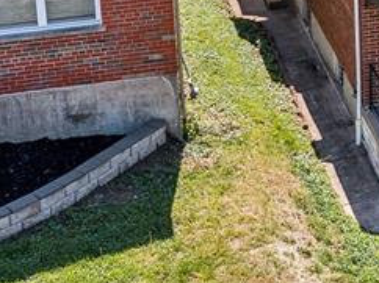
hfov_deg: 16.5
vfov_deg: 12.4
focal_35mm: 114
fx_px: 1247
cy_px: -129
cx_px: 475
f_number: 3.5
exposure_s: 1/60
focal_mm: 10.3
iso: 100
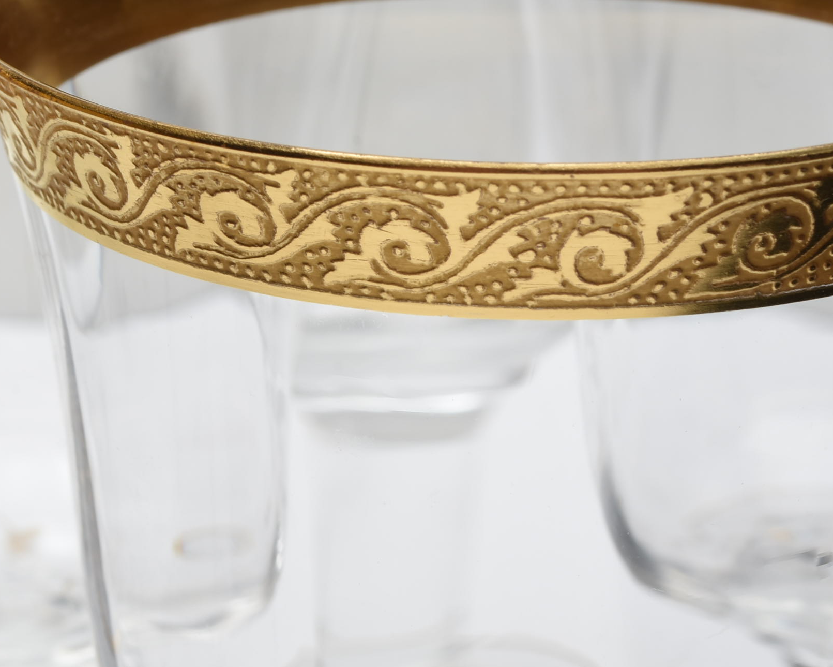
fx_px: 3547
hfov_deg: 13.4
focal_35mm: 144
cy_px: 244
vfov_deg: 10.7
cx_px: 286
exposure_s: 1/100
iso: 100
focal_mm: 55
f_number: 18
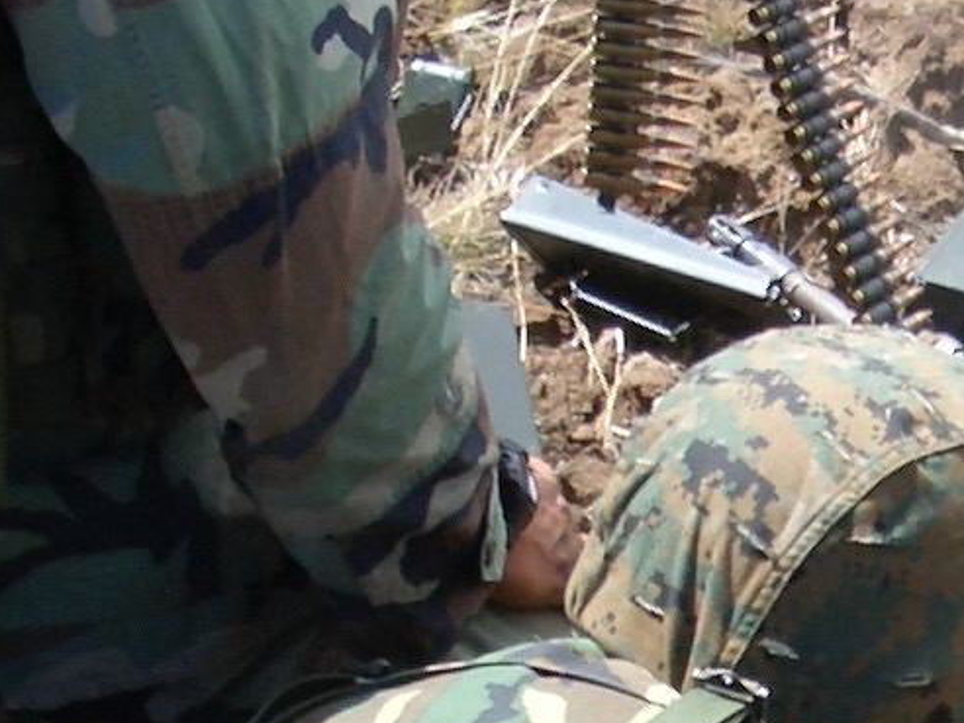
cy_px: 901
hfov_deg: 11.8
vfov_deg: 8.9
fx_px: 4567
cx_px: 1089
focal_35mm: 164
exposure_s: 1/800
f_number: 2.6
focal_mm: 5.8
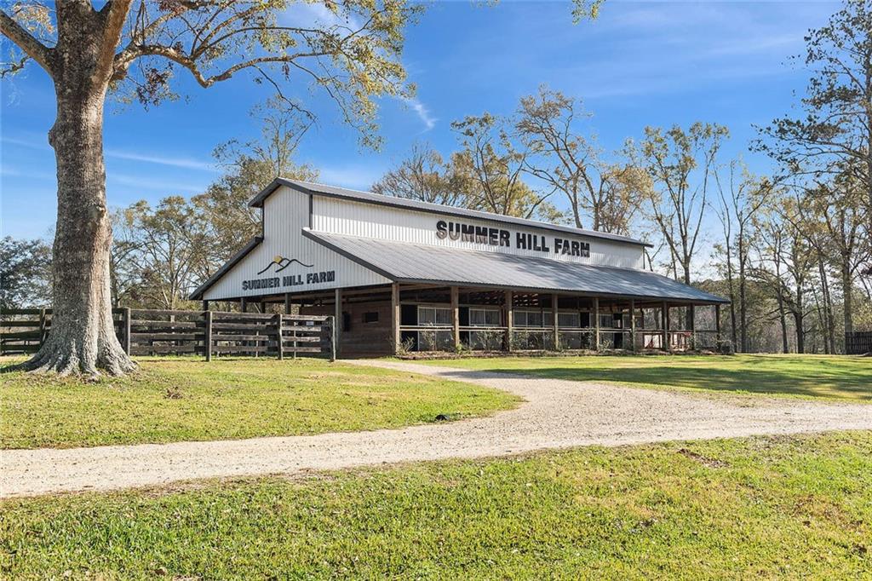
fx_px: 823
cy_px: 290
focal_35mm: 34
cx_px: 436
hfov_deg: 55.8
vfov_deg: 38.9
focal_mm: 34
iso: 400
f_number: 10
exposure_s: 1/250
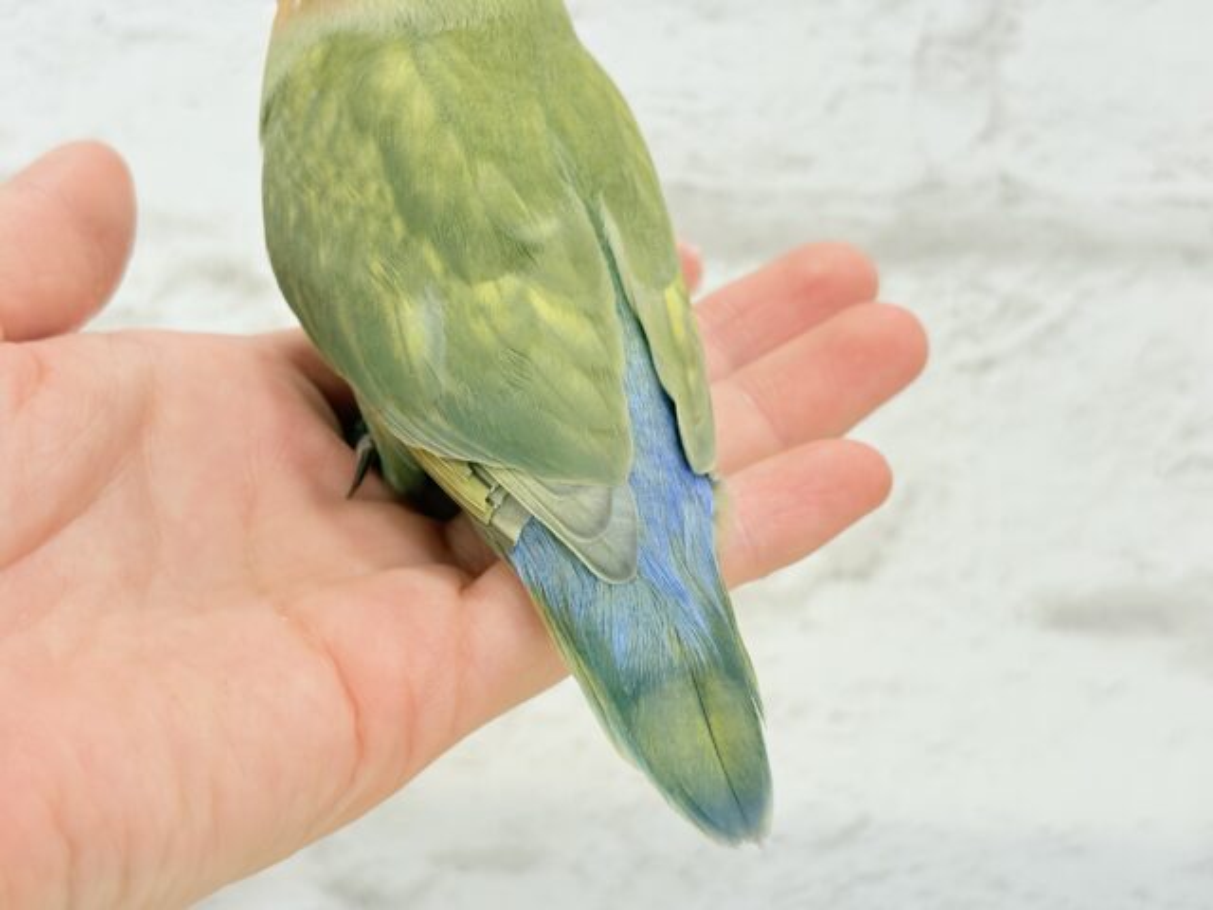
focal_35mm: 52
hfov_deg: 36.8
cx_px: 606
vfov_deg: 28.0
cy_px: 455
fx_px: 1822
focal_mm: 5.96
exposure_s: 1/50
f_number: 1.6
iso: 64
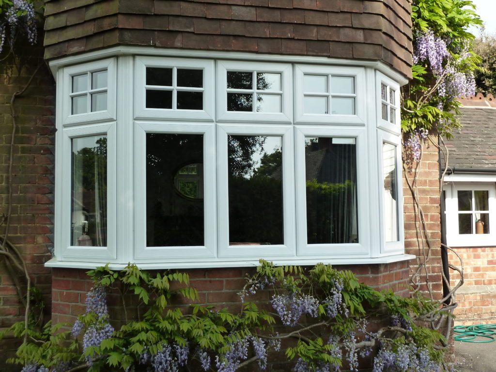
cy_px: 186
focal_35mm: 42
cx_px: 248
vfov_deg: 34.3
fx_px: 602
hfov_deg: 44.8
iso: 125
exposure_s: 1/200
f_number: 4
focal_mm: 6.9
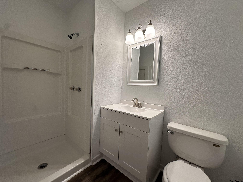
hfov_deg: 102.1
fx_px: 98
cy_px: 91
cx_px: 122
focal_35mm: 14
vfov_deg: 85.7
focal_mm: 2.22
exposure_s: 1/120
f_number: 2.2
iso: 100
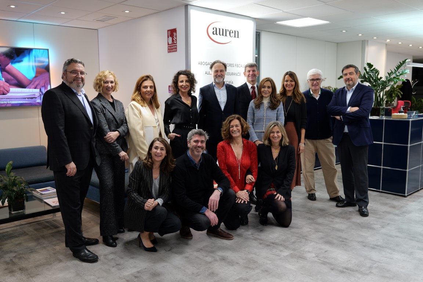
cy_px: 141
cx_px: 212
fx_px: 388
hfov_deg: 57.2
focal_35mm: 33
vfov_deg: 40.0
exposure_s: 1/50
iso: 640
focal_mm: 33
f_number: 4
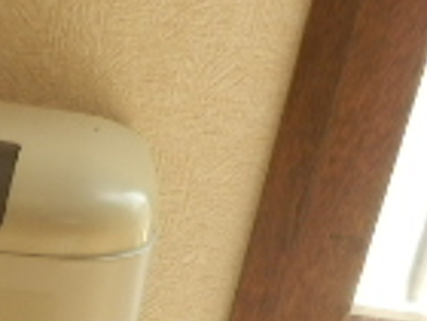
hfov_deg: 16.1
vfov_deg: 12.1
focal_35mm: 110
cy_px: 627
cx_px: -244
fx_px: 1357
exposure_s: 1/100
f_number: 3
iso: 80
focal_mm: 4.2
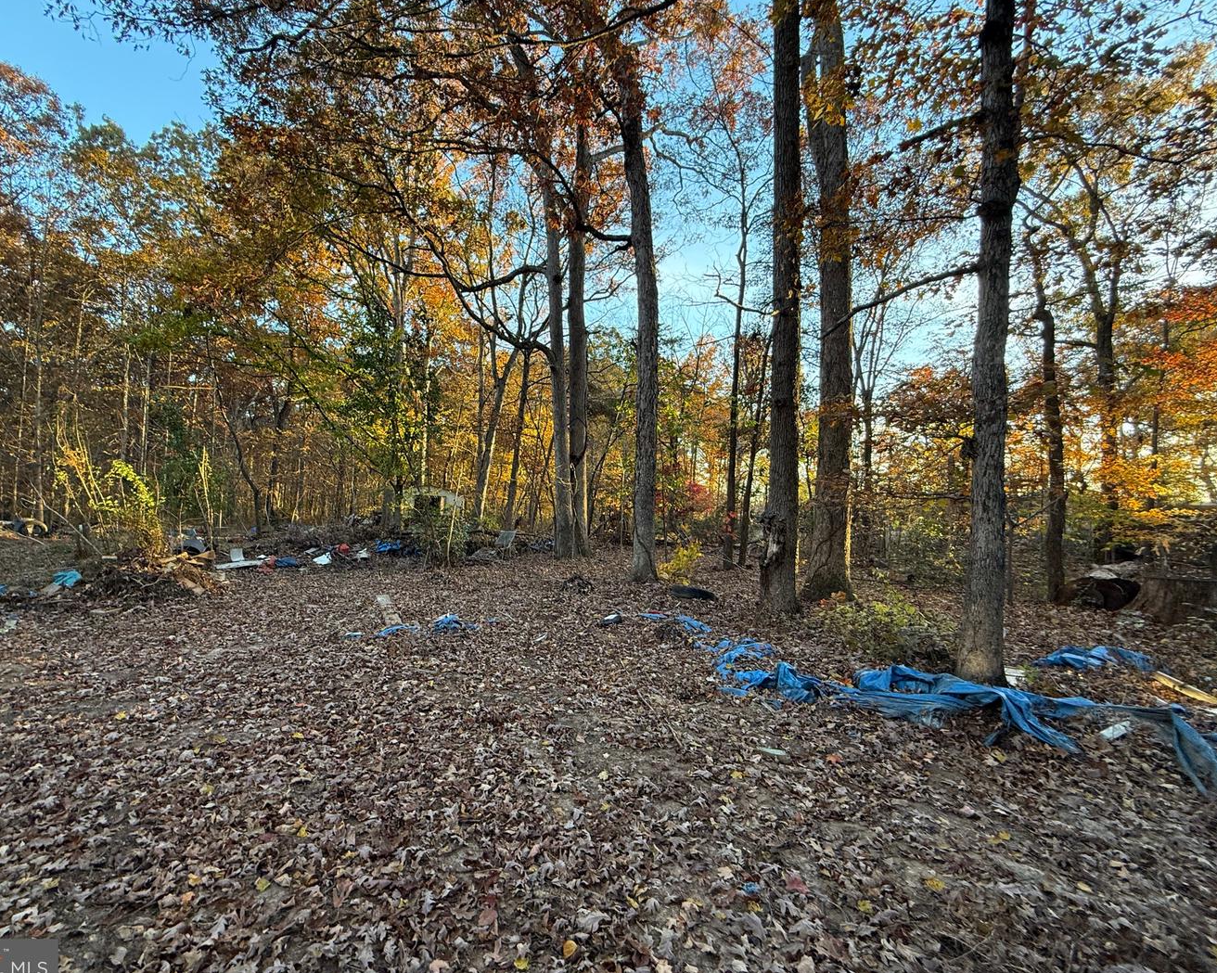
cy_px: 492
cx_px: 563
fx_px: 540
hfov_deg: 96.6
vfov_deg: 84.0
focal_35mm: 15
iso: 125
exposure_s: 1/99
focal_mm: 2.22
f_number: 2.2
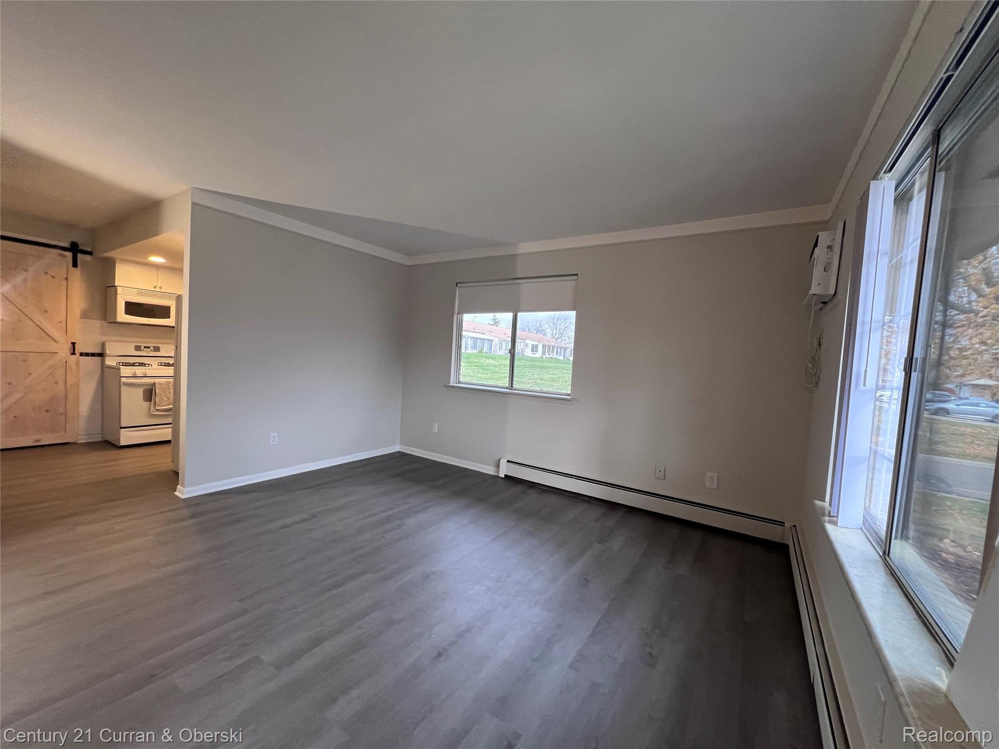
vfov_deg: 89.9
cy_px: 374
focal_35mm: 13
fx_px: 375
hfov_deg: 106.2
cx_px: 500
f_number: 1.8
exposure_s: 1/120
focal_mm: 1.57
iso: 200
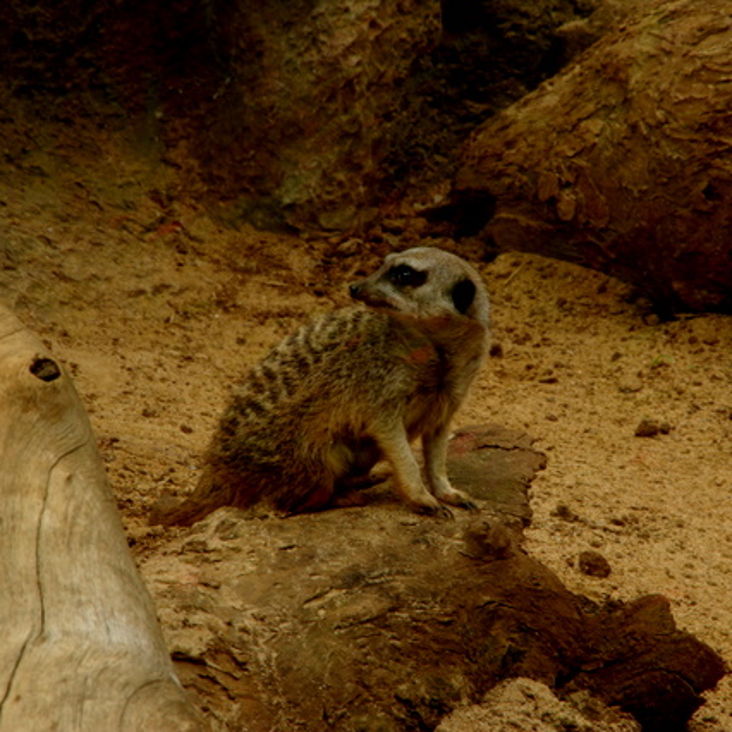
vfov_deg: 5.9
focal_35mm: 298
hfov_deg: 5.9
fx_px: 7121
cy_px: 365
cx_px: 409
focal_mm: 155
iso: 100
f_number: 16
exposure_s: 1/10
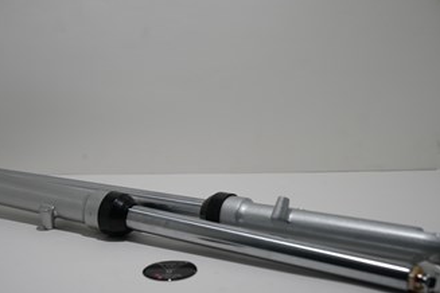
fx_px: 1271
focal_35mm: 104
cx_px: 198
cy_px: 142
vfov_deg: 13.2
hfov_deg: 19.6
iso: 80
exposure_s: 1/640
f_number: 4
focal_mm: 85
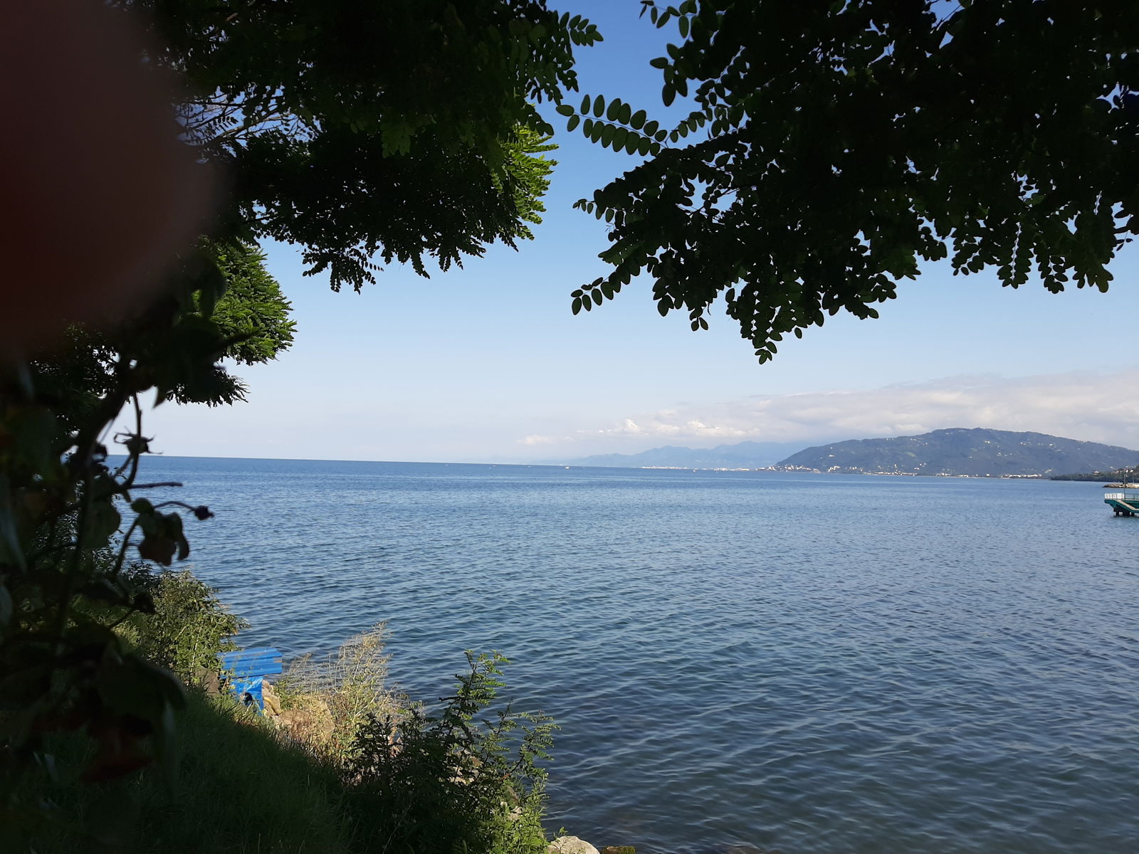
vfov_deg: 53.1
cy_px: 427
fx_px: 856
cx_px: 570
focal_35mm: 26
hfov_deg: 67.3
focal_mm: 3.93
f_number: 1.7
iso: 40
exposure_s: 1/2364
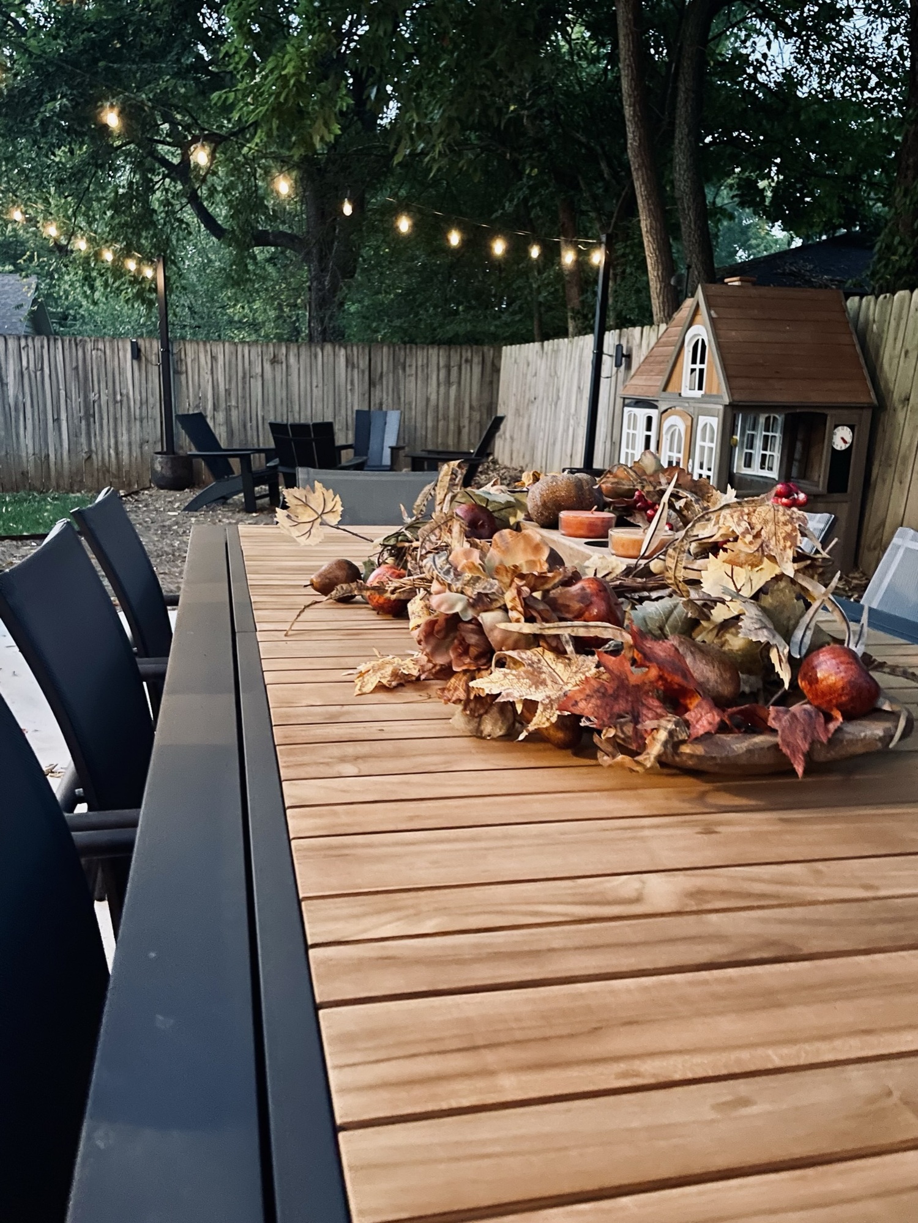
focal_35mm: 26
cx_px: 459
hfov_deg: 53.1
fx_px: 919
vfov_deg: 67.3
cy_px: 612
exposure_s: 1/9
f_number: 1.6
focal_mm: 4.2
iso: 500
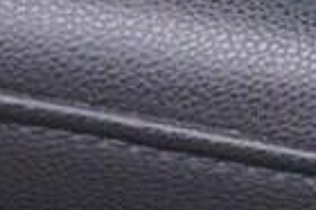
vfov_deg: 5.1
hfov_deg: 7.8
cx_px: 248
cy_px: 480
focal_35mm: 264
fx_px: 2315
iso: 160
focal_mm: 24
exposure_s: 1/40
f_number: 2.8
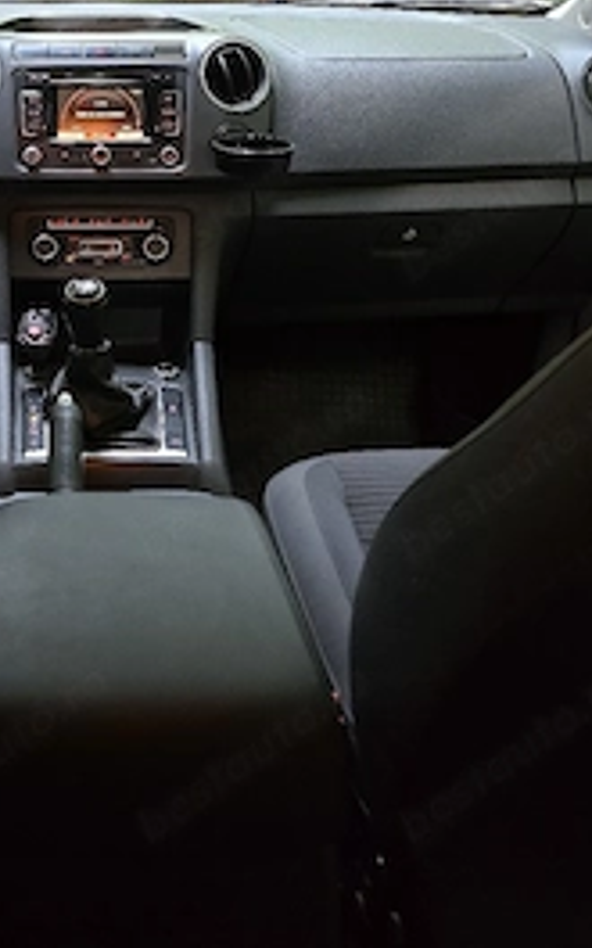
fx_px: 955
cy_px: 241
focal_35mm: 37
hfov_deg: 33.0
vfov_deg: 50.6
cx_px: 79
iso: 800
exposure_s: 1/60.2
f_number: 1.7
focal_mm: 6.3
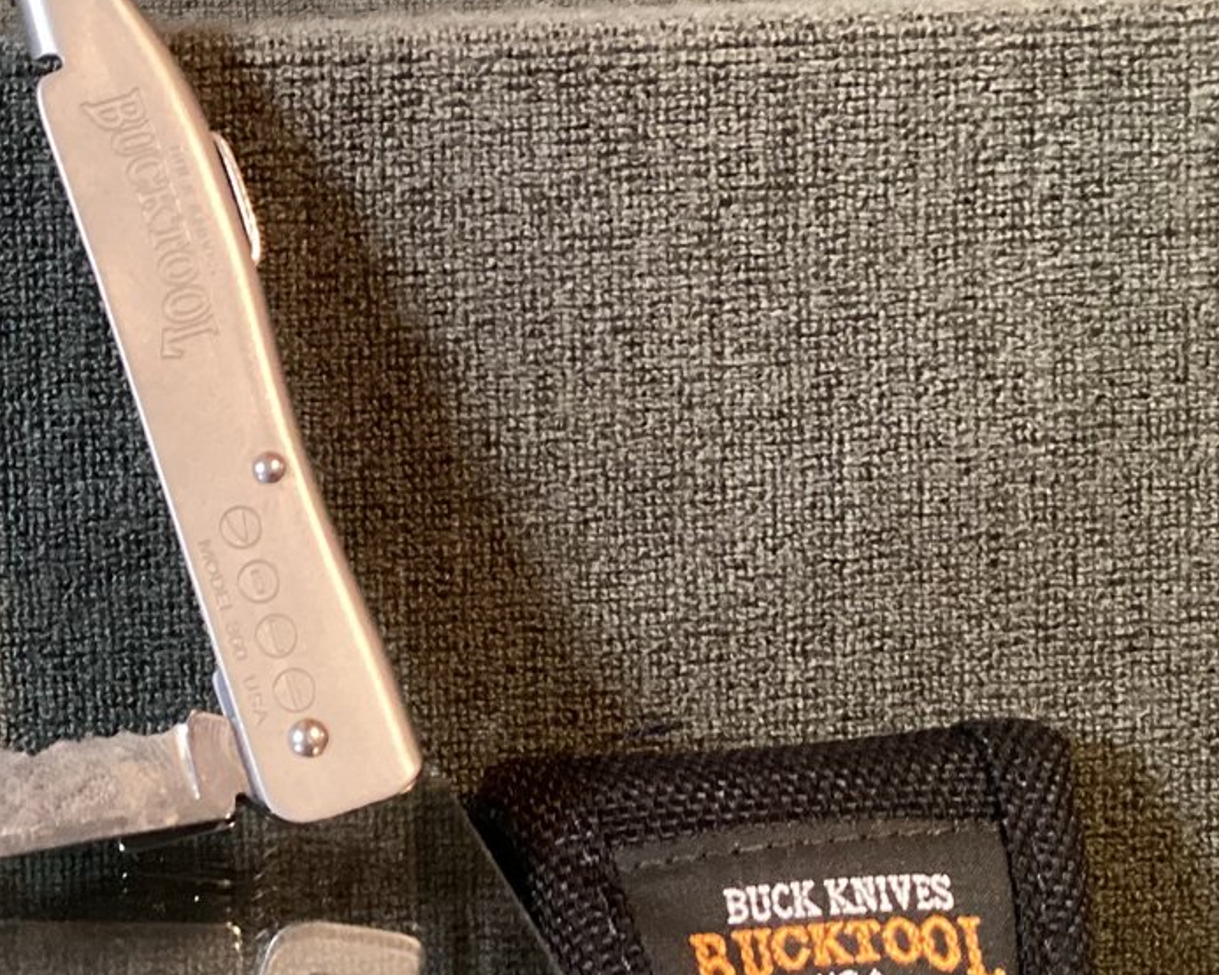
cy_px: 271
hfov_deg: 28.0
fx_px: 2381
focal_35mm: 66
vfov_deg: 23.0
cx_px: 203
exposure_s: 1/40
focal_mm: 3.3
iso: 400
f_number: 2.4
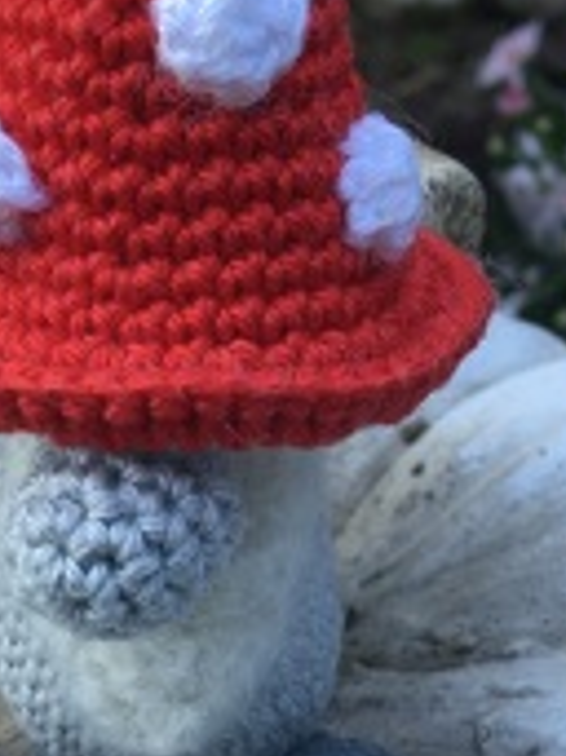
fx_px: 1724
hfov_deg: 18.5
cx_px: 133
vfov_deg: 24.4
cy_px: 588
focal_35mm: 79
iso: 40
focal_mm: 4.15
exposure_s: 1/100
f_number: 2.2
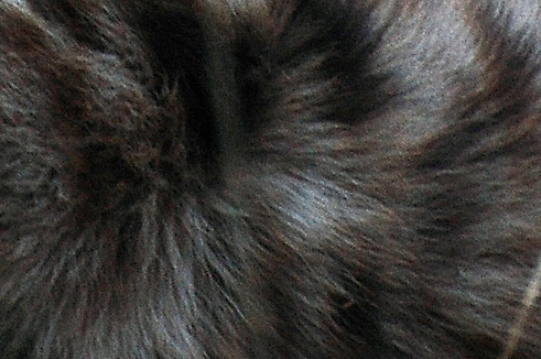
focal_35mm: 2201
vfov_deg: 0.6
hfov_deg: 0.9
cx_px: 188
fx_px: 33032
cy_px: -467
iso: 400
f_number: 5.6
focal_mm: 300
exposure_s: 1/40
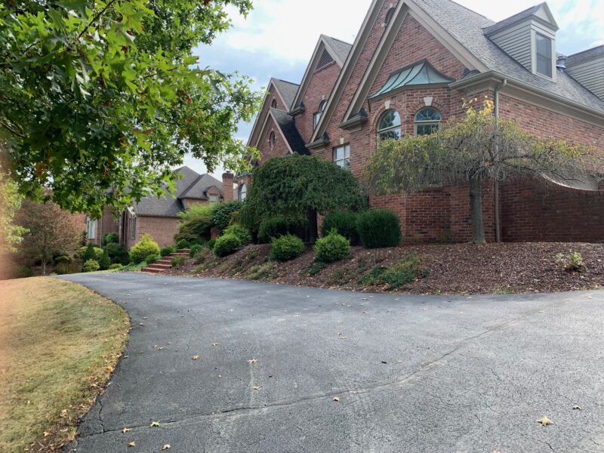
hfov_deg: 67.3
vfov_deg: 53.1
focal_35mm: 26
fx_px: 454
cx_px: 302
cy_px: 226
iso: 25
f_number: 1.8
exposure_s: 1/523
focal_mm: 4.25
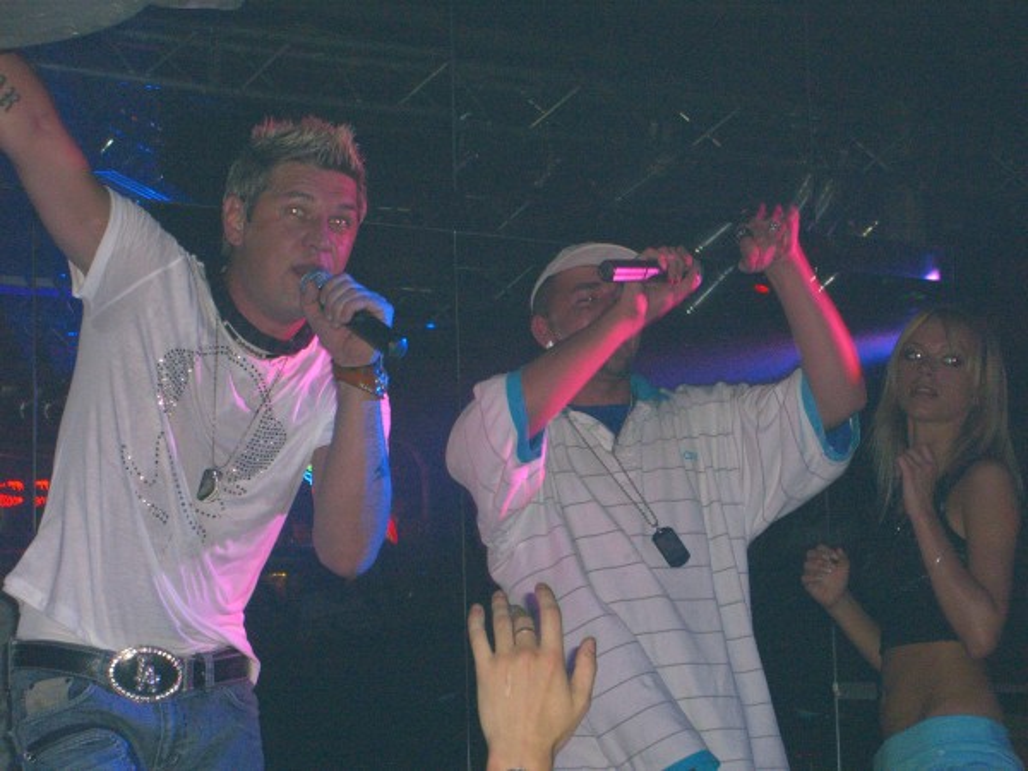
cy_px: 386
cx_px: 514
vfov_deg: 13.0
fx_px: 3385
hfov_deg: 17.3
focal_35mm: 114
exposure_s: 1/60
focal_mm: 23.7
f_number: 5.1
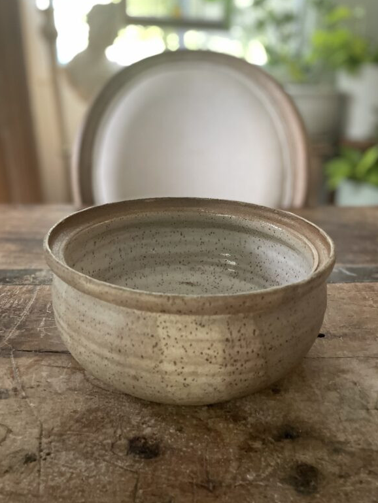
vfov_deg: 65.3
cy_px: 253
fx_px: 393
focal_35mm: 27
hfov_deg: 51.4
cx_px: 184
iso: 400
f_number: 1.6
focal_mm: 4.2
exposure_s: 1/60
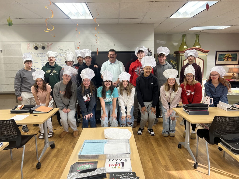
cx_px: 120
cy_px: 90
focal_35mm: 26
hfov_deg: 67.3
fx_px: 180
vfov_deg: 53.1
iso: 100
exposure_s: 1/120
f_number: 1.5
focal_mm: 5.7
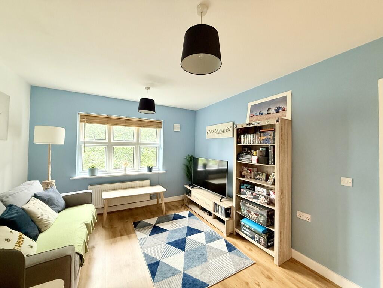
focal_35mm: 14
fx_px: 155
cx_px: 192
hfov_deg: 102.1
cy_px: 144
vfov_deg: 85.7
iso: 200
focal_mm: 2.22
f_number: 2.2
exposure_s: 1/50
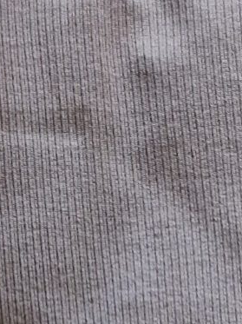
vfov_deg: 10.7
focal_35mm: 158
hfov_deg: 9.2
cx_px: -63
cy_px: -460
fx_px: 1475
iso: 320
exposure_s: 1/100
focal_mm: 5.4
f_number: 1.8
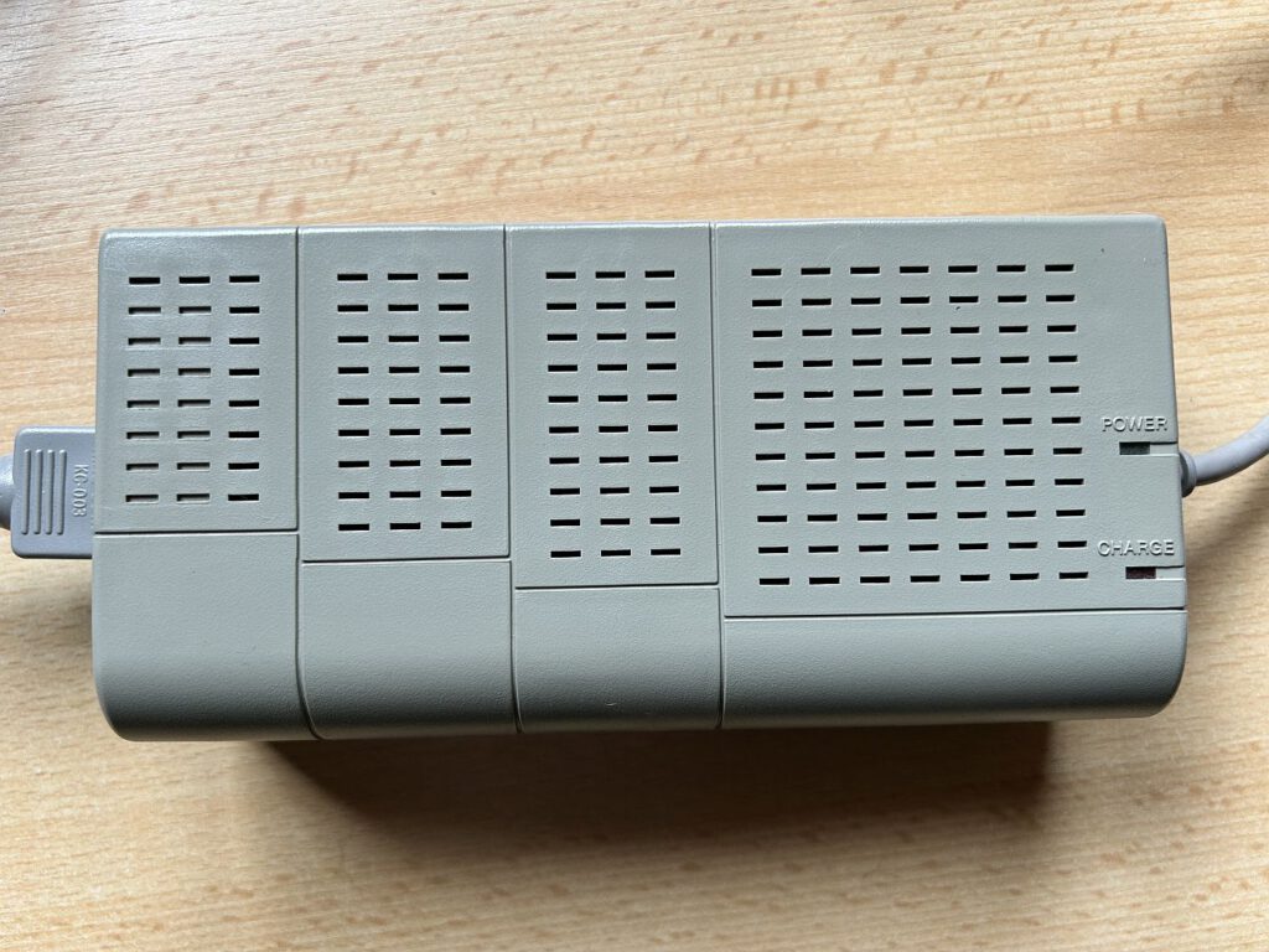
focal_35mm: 26
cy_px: 476
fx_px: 953
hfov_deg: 67.3
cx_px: 634
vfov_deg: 53.1
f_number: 1.5
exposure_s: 1/60
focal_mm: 5.7
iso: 64
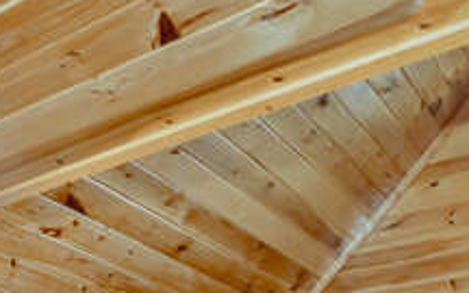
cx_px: 56
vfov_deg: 17.7
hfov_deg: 33.5
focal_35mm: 58
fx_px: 741
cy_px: 536
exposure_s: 1/200
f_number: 6.3
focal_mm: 16
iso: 800
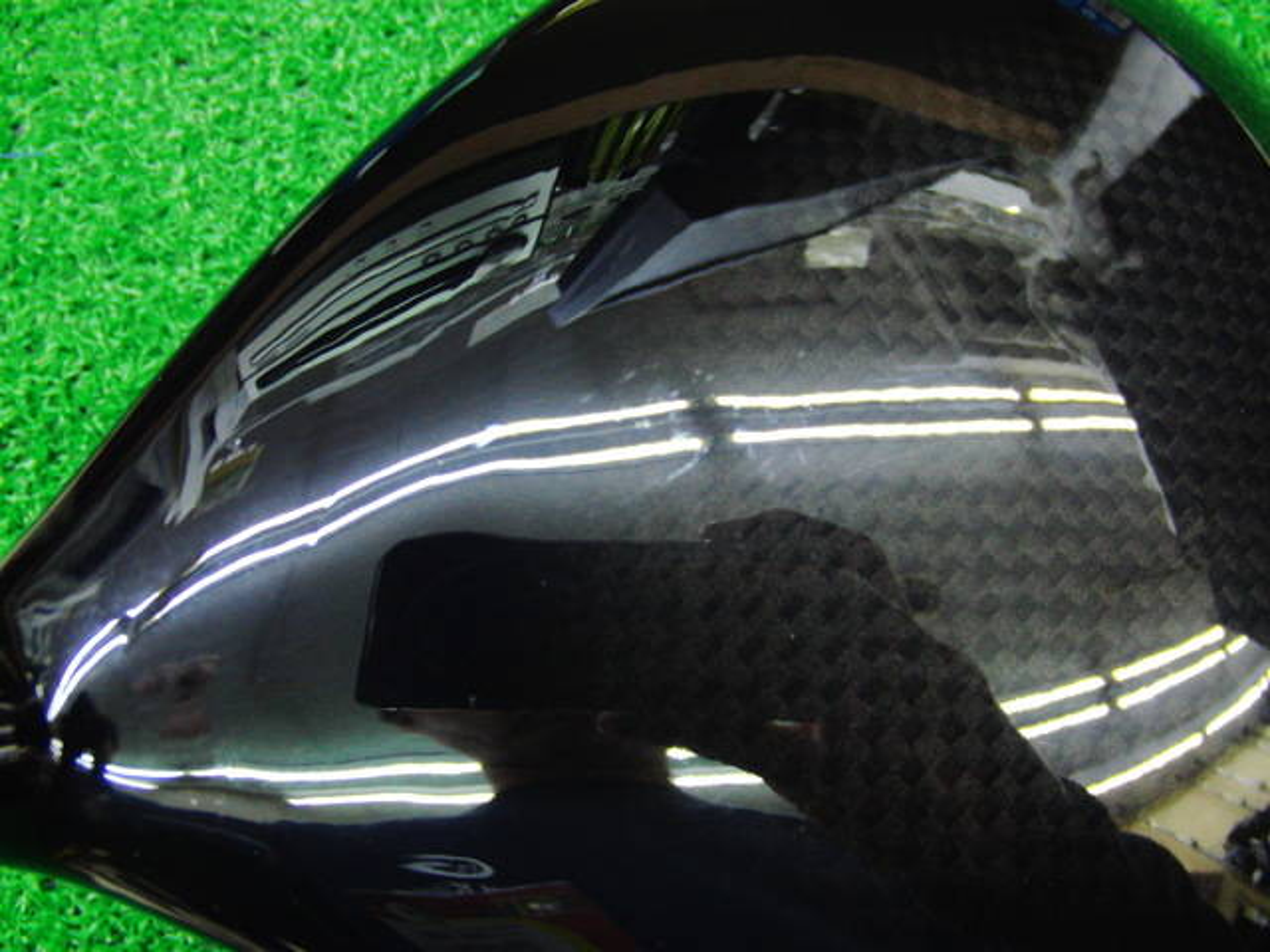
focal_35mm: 37
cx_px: 635
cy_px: 476
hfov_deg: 50.1
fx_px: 1357
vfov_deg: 38.7
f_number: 3.6
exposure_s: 1/15
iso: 400
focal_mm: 6.42
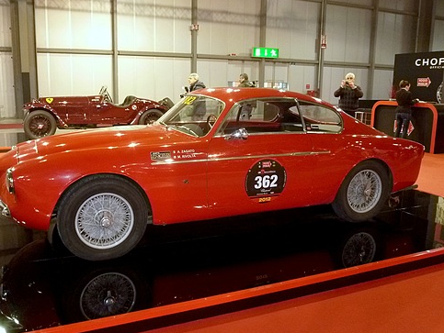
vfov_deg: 44.2
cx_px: 206
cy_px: 161
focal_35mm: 32
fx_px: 411
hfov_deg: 56.7
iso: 400
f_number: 3
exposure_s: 1/30
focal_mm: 5.2
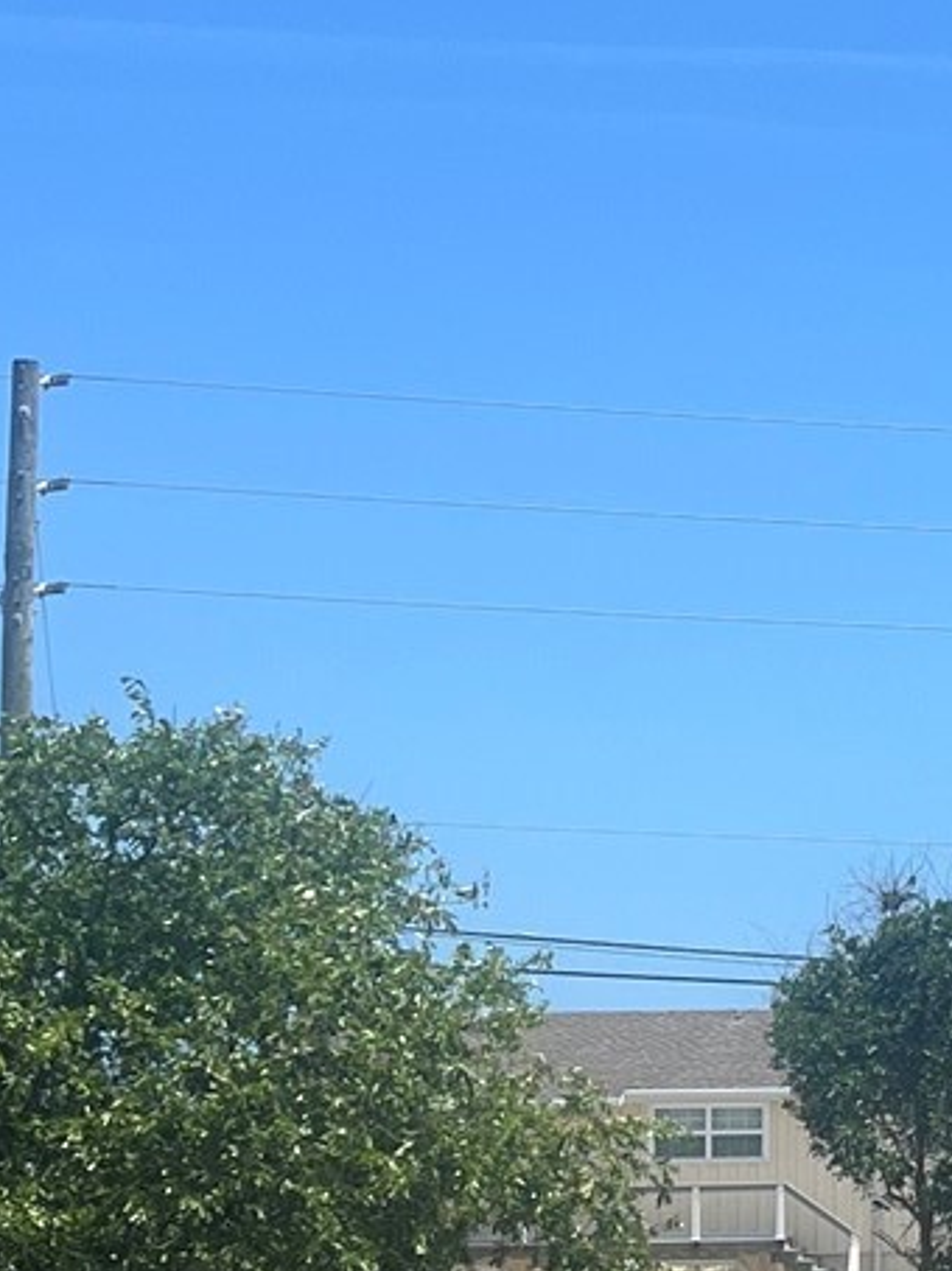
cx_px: 1691
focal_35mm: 110
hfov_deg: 12.4
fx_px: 4037
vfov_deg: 17.8
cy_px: 893
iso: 50
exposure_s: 1/3968
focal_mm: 5.7
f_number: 1.5
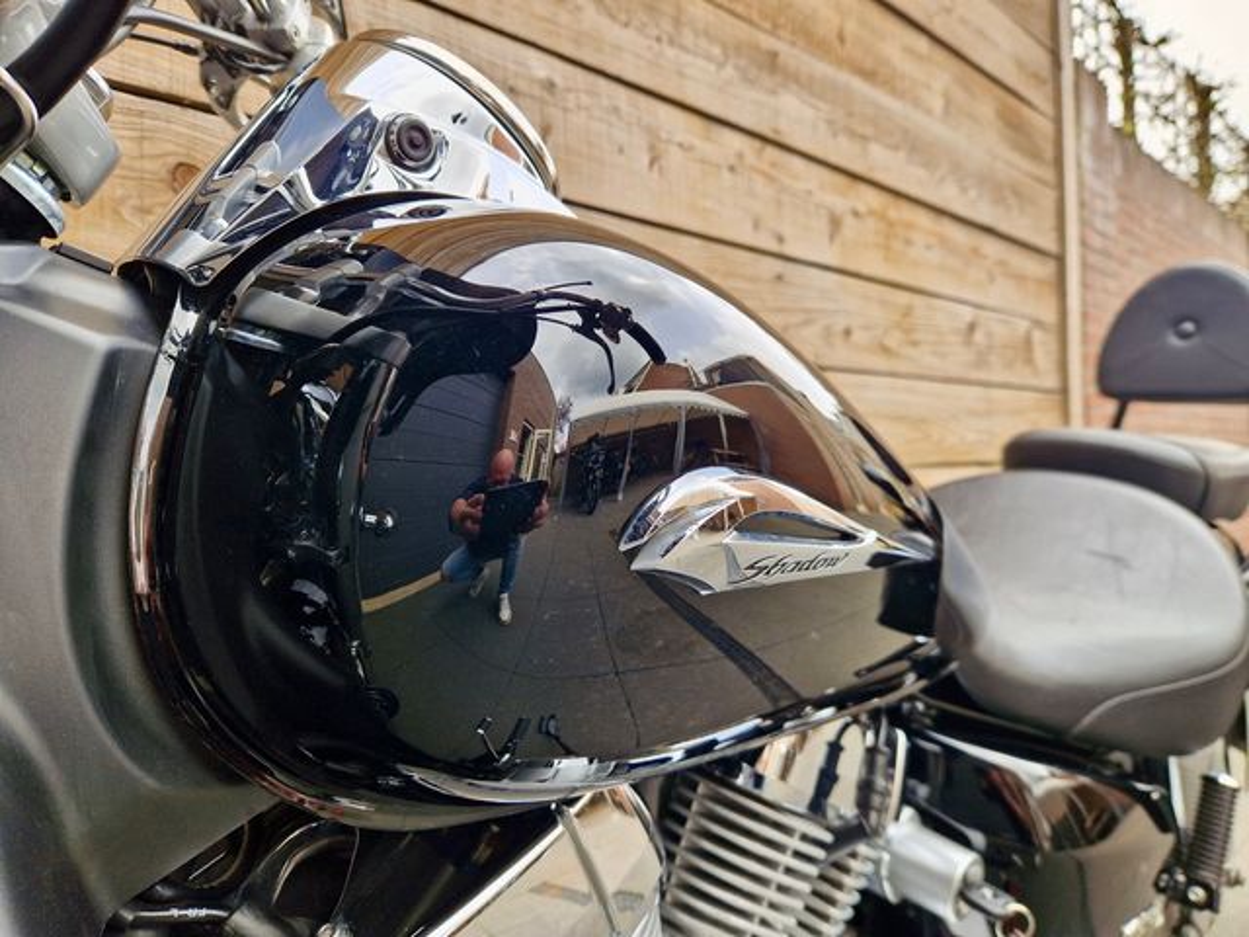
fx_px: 830
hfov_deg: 73.9
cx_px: 624
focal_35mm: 23
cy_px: 468
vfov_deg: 58.9
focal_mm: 5.4
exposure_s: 1/180
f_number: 1.8
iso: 50
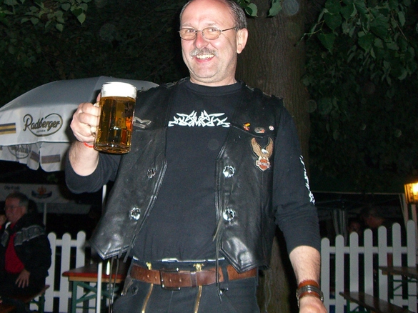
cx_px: 160
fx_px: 628
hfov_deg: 36.7
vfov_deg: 27.8
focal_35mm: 52
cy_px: 101
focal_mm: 6.2
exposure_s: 1/60
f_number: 2.7
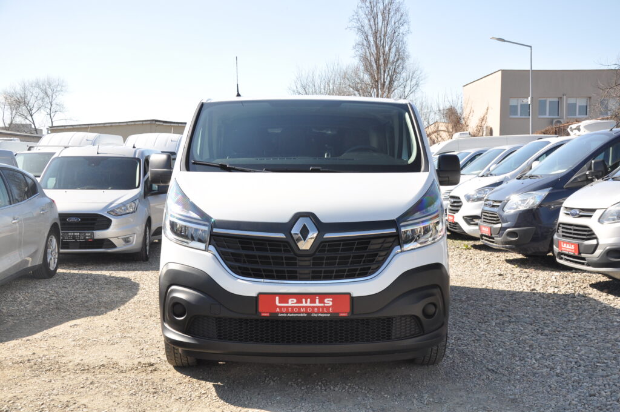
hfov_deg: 43.7
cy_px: 206
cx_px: 310
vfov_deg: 29.8
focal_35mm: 45
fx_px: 774
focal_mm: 30
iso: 400
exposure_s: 1/250
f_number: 8
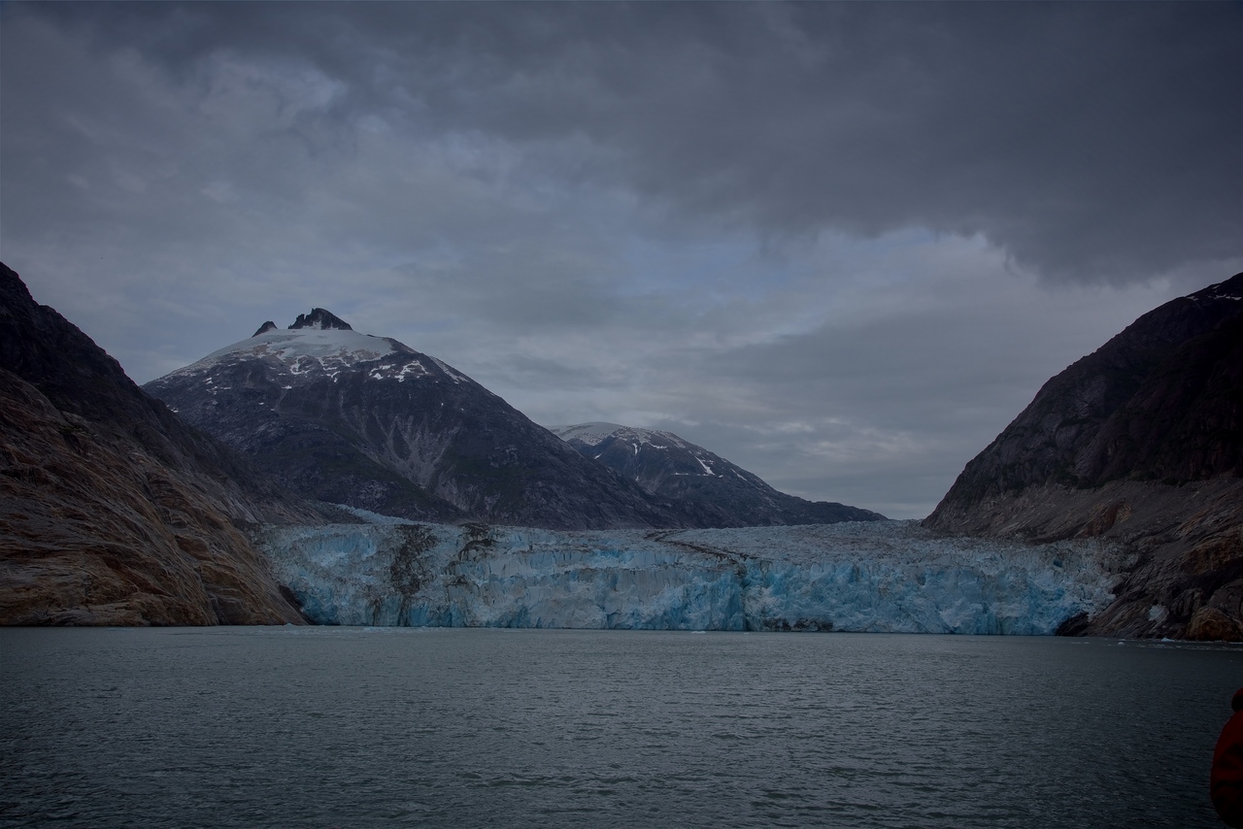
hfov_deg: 58.7
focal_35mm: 32
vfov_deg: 41.1
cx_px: 622
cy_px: 414
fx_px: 1105
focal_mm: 32
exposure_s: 1/250
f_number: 10
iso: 100
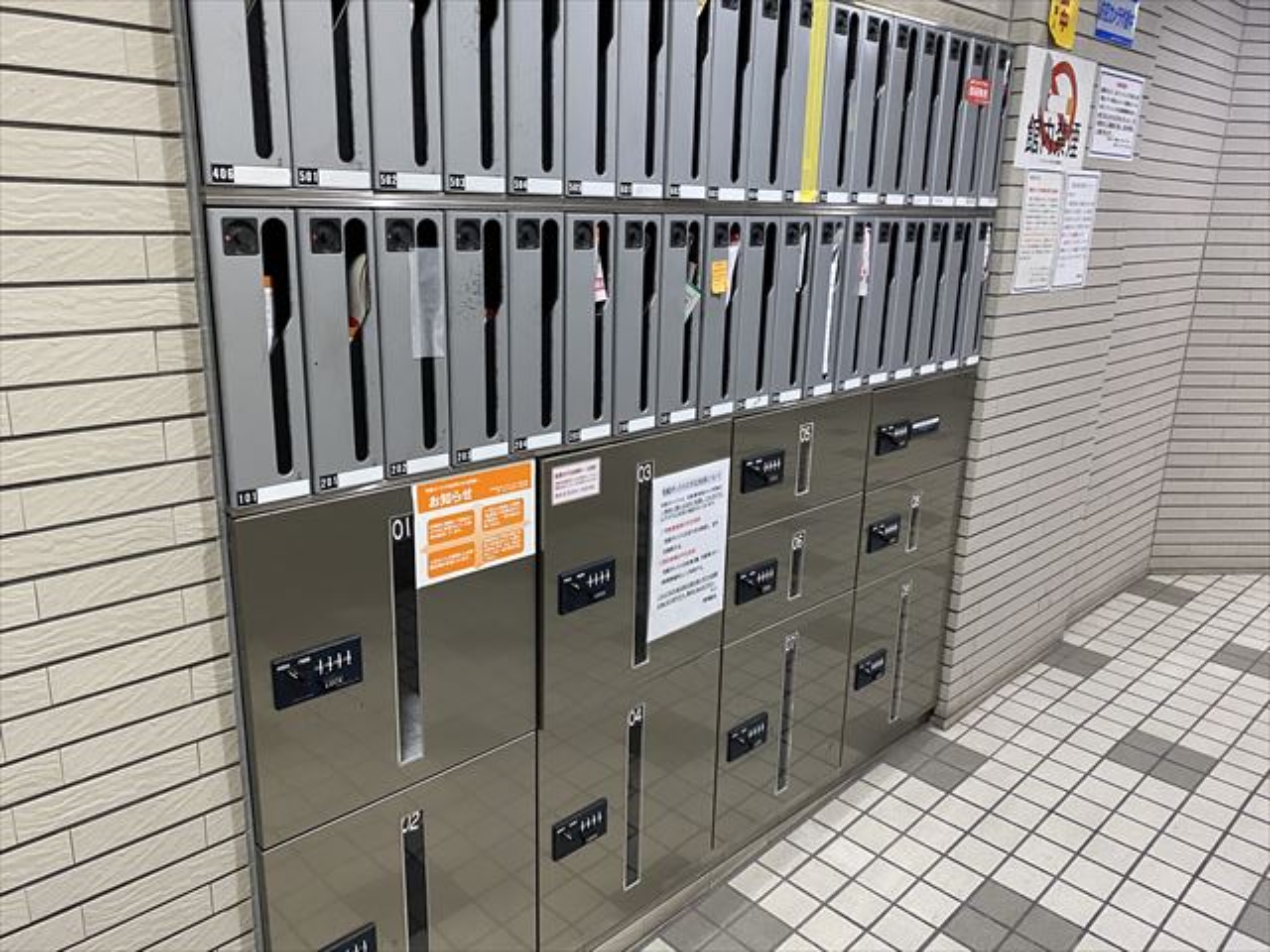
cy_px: 476
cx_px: 635
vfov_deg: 53.1
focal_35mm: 26
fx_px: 954
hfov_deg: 67.3
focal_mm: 4.25
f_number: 1.8
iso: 250
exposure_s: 1/50
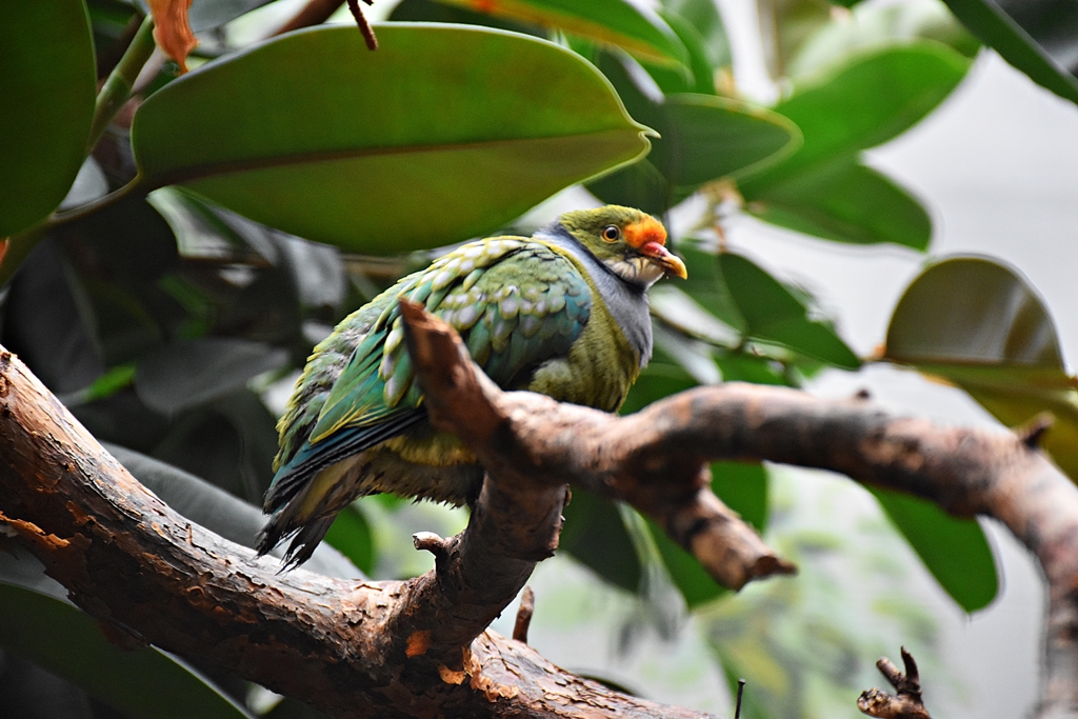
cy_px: 360
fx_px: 4492
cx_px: 539
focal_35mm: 150
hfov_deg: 13.7
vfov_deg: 9.2
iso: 2500
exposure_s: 1/125
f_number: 5.6
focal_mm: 100
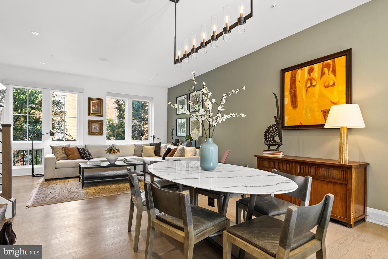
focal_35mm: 19
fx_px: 205
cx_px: 194
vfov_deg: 64.6
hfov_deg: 86.9
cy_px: 130
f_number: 4
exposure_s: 1/25
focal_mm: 19
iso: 800
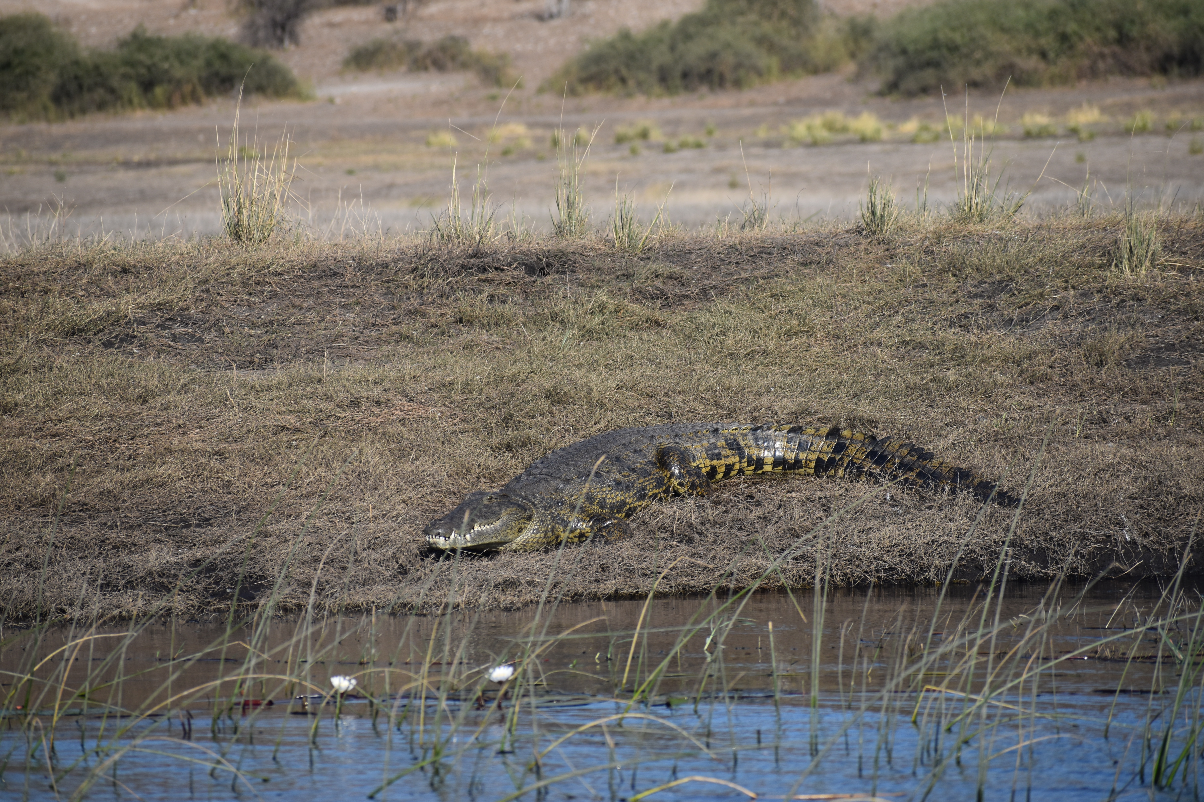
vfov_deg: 4.4
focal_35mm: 315
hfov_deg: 6.5
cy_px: 401
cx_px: 602
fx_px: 10534
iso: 200
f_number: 5.6
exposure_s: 1/1000
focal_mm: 210
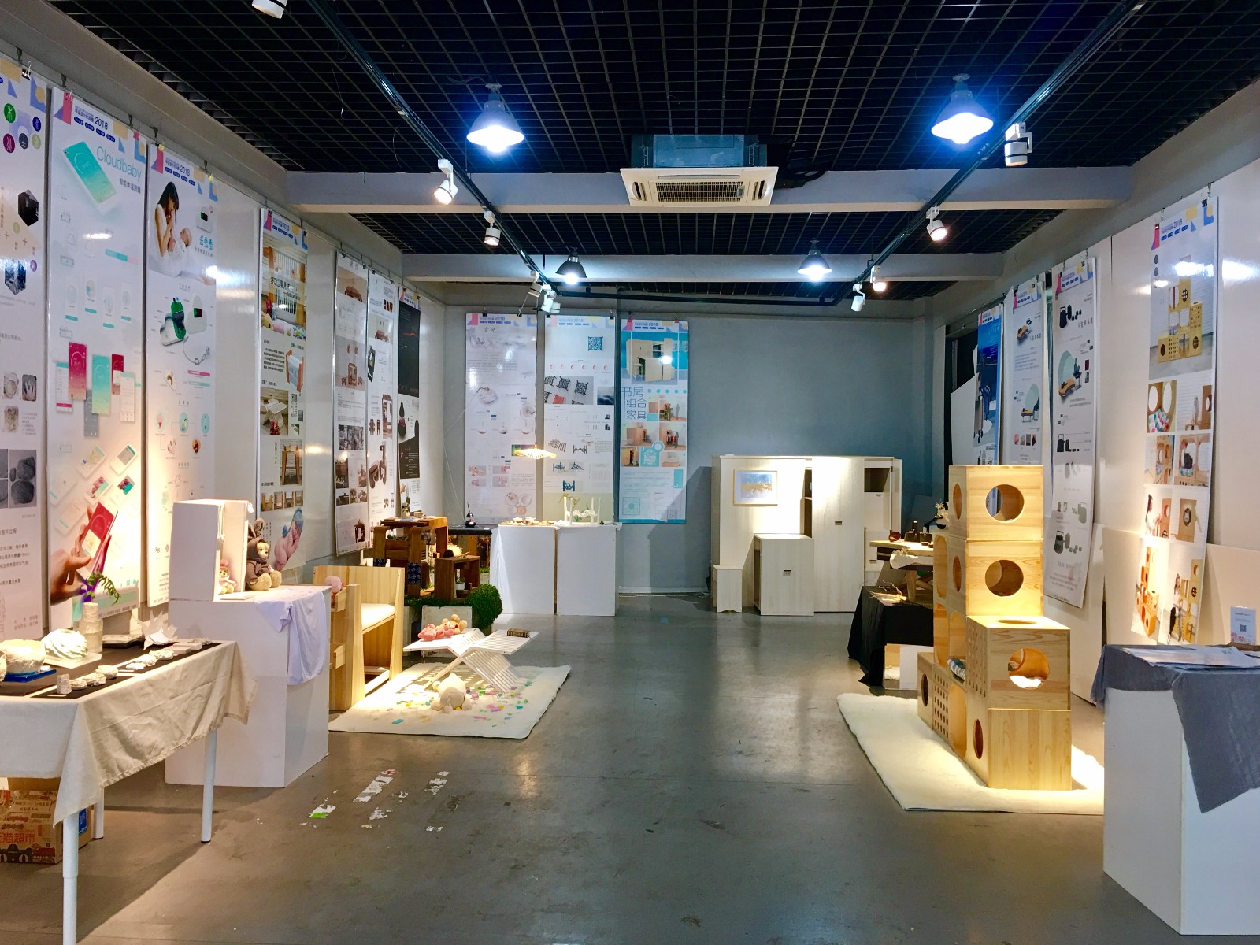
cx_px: 630
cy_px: 472
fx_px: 1056
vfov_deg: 48.2
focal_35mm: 29
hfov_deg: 61.7
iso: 32
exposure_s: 1/17
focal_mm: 4.15
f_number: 2.2
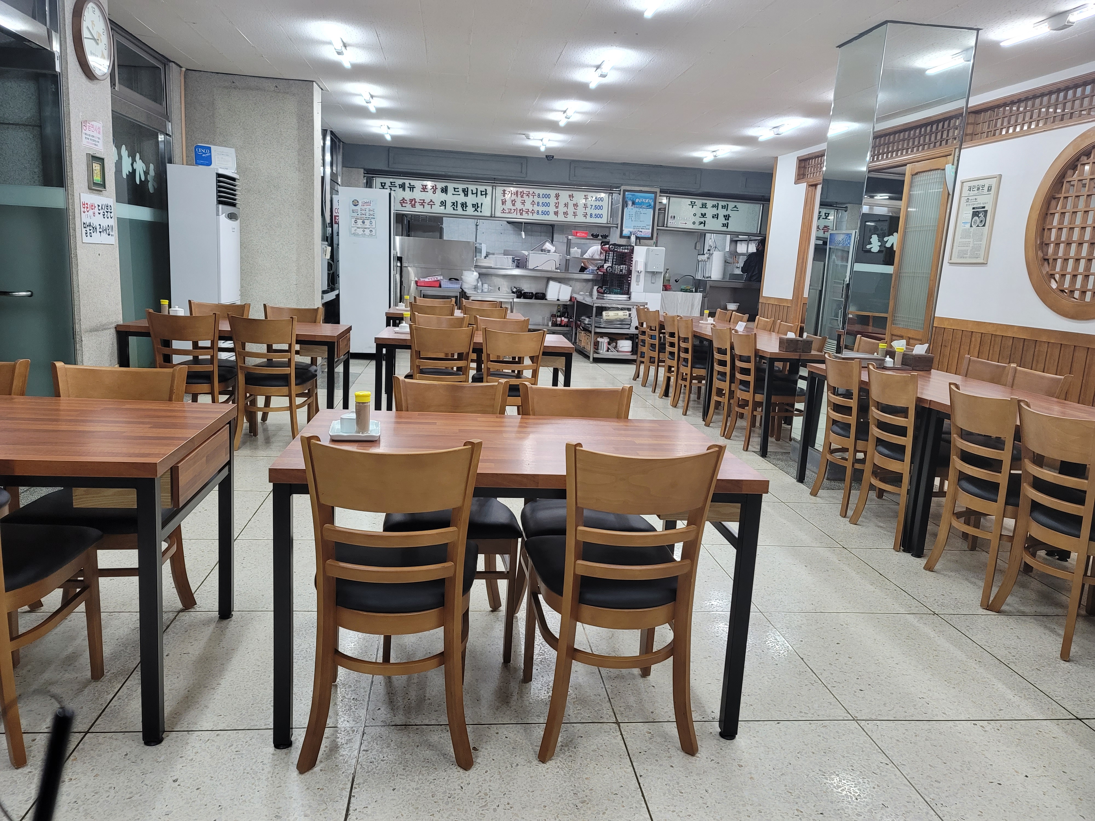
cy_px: 410
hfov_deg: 69.4
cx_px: 548
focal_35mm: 25
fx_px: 791
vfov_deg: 54.9
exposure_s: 1/119
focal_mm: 7
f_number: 1.8
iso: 320
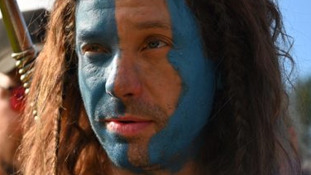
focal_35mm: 125
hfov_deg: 17.0
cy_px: 89
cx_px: 40
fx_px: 1030
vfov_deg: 9.7
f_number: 4
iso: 250
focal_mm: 65
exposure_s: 1/1600
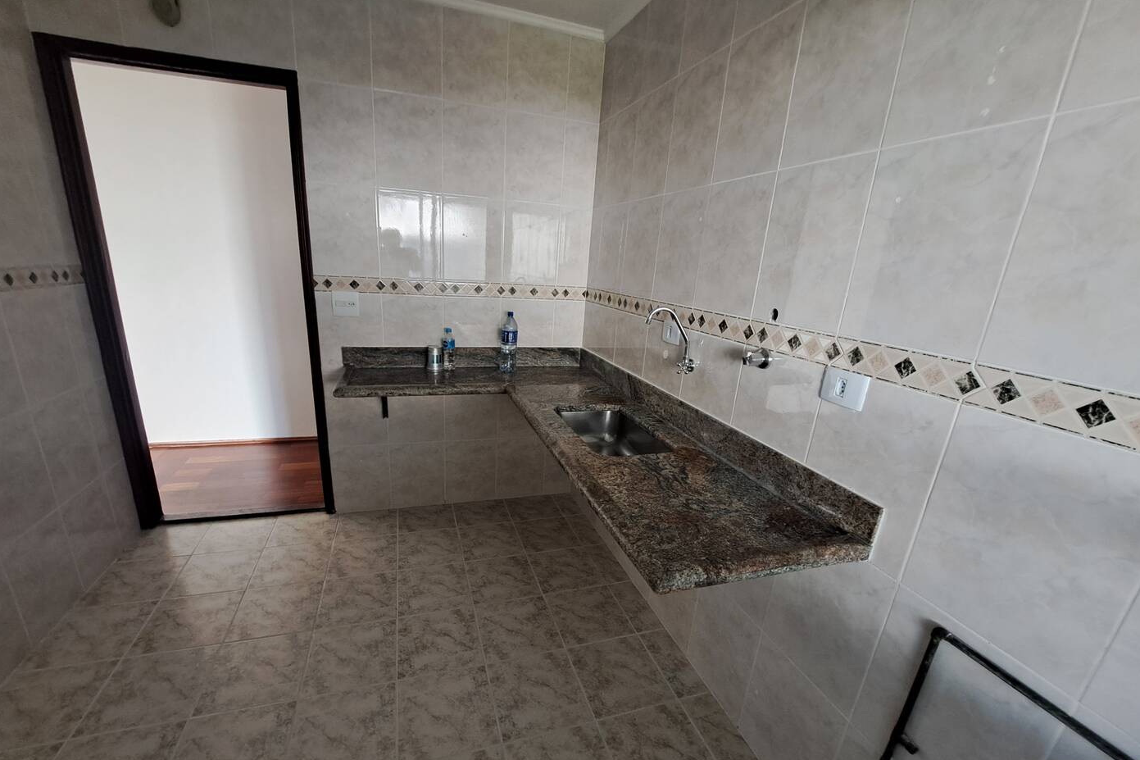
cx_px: 560
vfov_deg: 81.0
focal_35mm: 14
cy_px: 411
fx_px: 443
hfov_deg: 104.2
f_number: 2.2
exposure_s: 1/40
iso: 125
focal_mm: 1.74
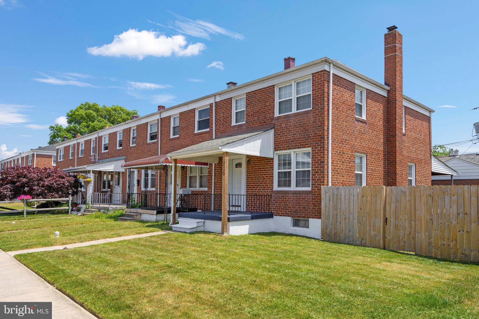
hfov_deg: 71.5
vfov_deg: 51.3
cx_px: 240
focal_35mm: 25
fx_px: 333
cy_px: 160
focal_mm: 25
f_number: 8
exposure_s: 1/500
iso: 400
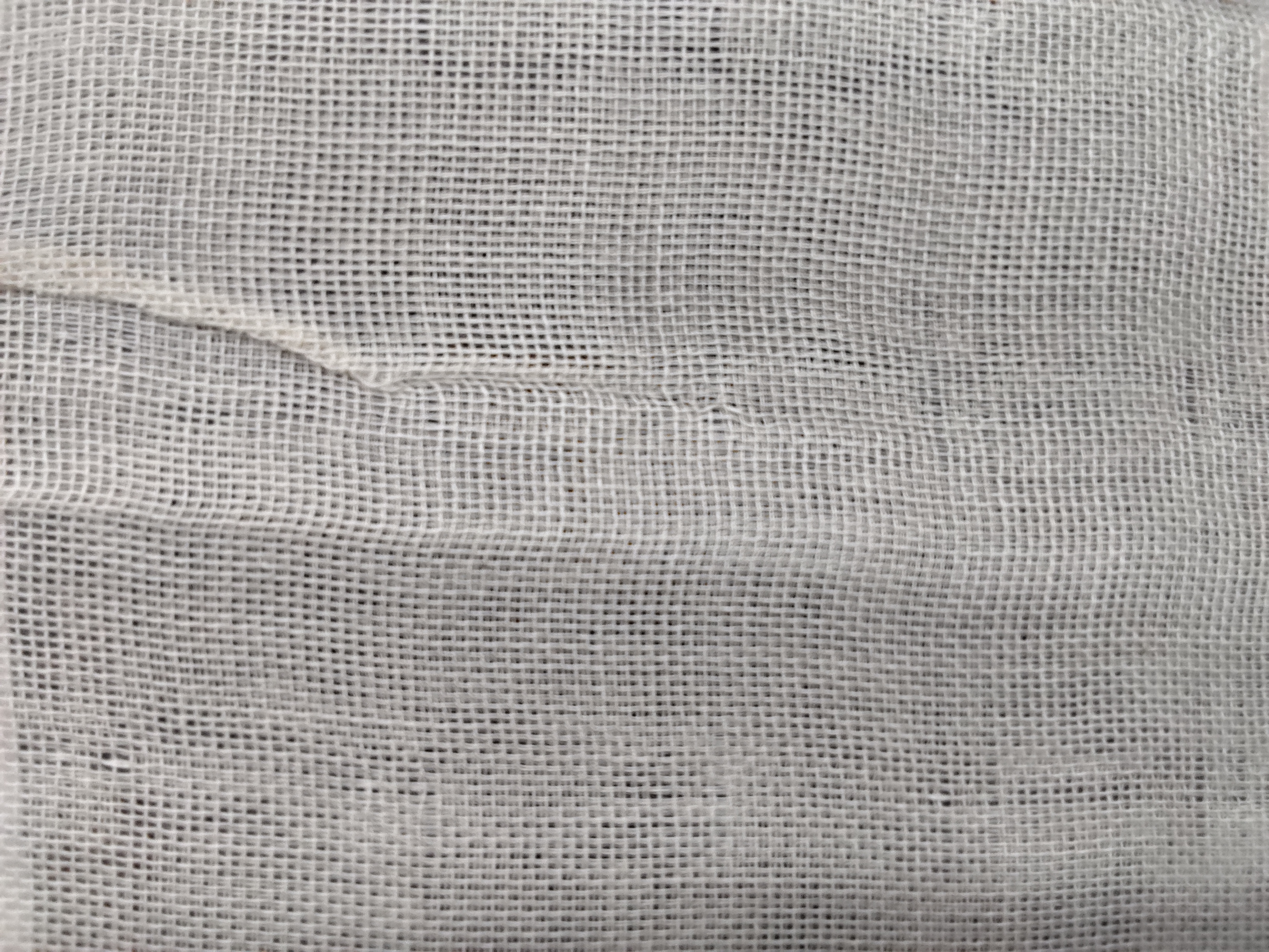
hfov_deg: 67.3
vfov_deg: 53.1
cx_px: 634
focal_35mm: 26
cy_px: 476
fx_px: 953
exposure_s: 1/50
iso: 200
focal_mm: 2.78
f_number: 2
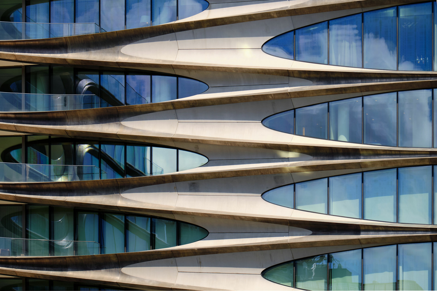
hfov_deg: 17.1
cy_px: 146
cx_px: 218
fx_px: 1457
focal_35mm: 120
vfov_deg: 11.4
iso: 200
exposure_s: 1/200
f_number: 5.6
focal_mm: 80
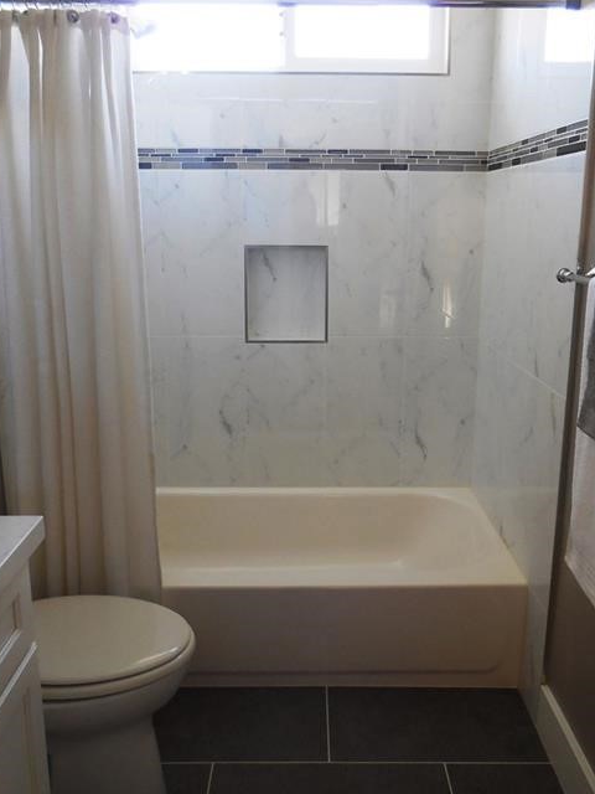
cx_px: 319
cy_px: 357
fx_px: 688
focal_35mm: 30
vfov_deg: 59.8
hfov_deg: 46.8
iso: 400
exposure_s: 1/30
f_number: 3.1
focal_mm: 4.5
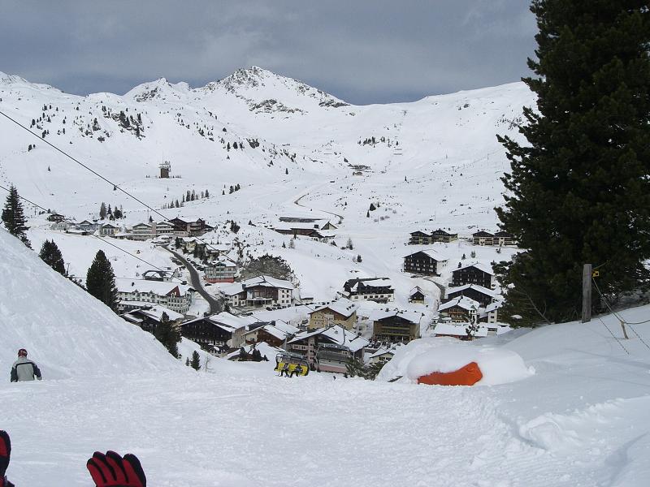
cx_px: 325
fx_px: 714
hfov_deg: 49.0
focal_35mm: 38
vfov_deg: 37.7
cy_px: 244
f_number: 4.4
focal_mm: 6.3
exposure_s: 1/2000
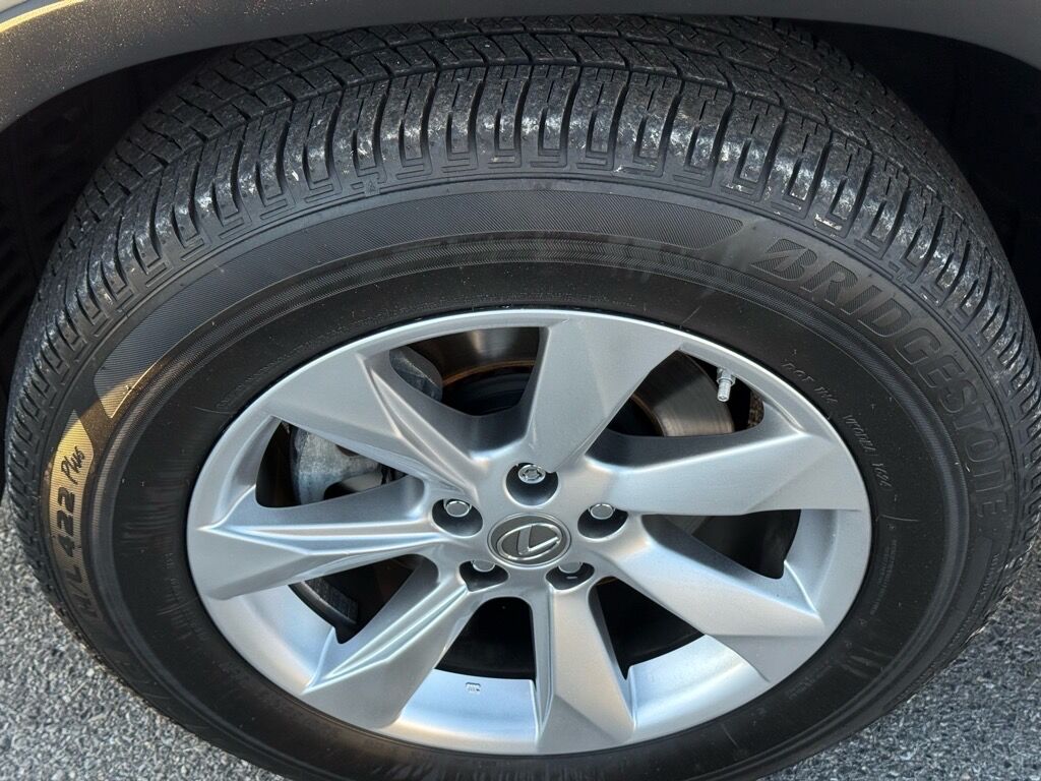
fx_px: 1443
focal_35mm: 48
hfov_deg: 39.7
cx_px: 520
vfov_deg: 30.3
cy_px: 390
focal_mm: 6.76
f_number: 1.78
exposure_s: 1/239
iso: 125
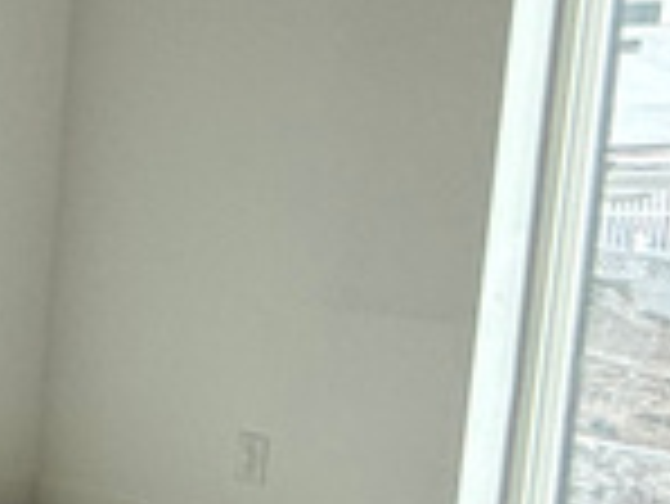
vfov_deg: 15.4
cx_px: -1614
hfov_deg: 9.9
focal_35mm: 96
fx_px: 1860
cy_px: 274
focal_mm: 2.22
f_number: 2.2
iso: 50
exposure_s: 1/128
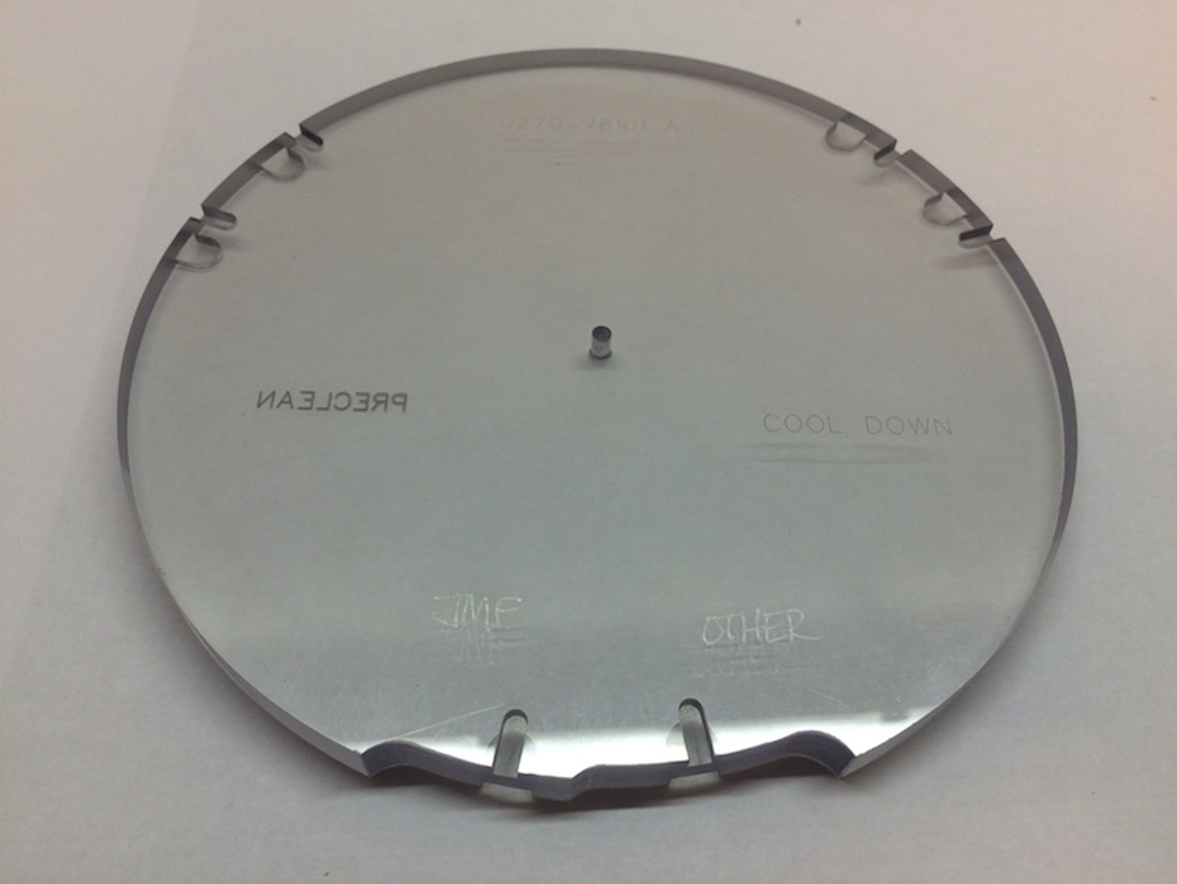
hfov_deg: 61.6
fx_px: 987
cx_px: 588
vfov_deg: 48.3
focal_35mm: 29
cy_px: 442
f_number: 2.2
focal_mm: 4.15
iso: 40
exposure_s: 1/50
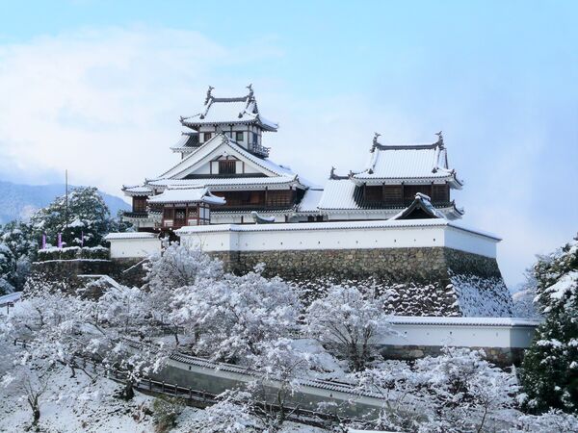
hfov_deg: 17.6
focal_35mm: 112
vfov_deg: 13.2
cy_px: 216
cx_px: 289
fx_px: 1870
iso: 100
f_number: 4.7
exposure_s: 1/500
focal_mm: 18.4
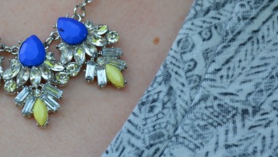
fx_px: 1054
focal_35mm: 143
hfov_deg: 14.9
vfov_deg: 8.5
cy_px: 54
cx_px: 32
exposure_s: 1/250
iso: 200
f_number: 8
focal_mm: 50
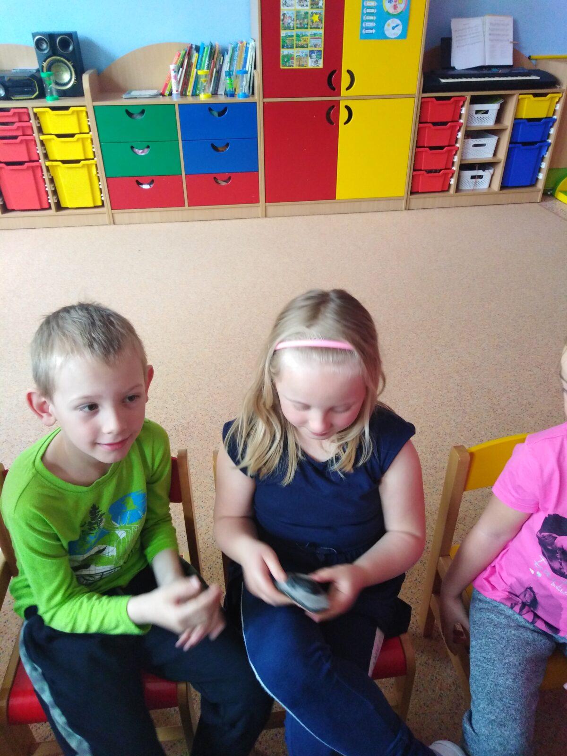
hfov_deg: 53.1
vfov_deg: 67.3
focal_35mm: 26
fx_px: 568
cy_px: 378
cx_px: 284
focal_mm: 3.46
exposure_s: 1/25
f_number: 2.2
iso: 349
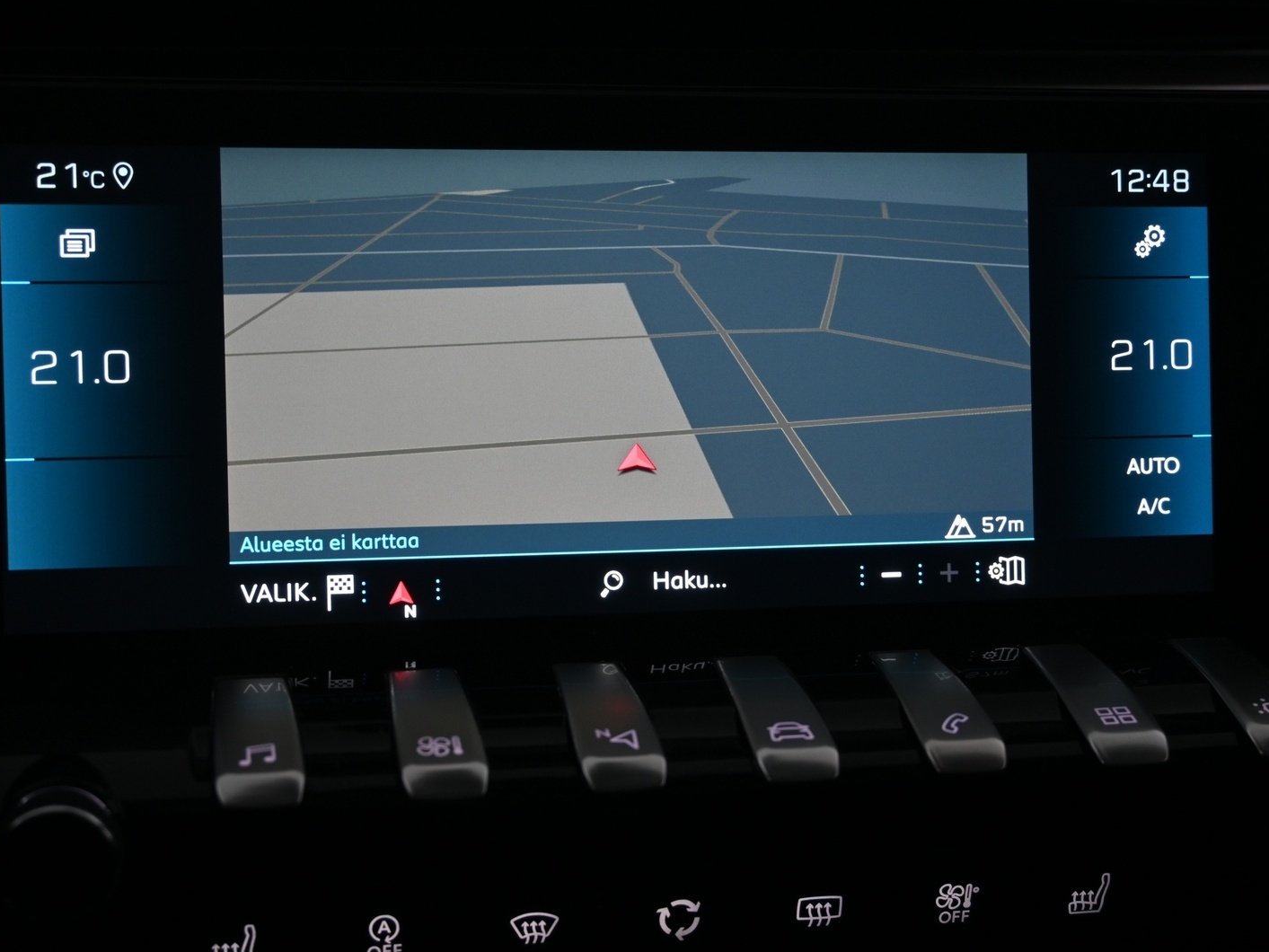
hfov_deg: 35.2
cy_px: 481
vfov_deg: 26.8
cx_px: 620
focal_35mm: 55
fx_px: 2000
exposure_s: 1/50
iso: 400
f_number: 5
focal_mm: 33
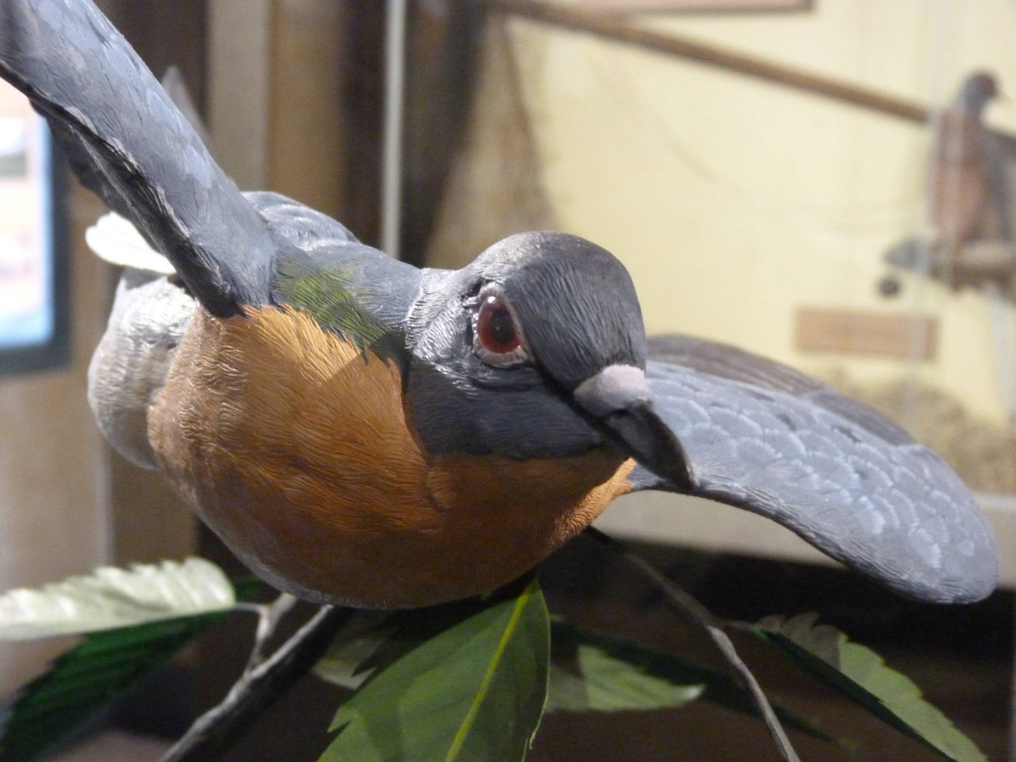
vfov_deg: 25.2
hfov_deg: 33.2
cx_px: 508
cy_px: 381
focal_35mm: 58
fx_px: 1702
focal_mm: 10.5
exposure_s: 1/25
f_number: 3.2
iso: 800
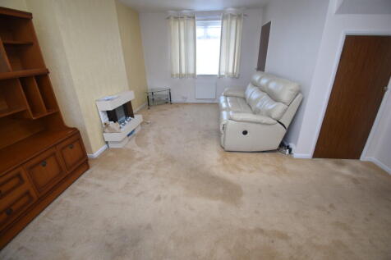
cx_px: 196
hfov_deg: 100.4
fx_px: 163
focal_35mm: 15
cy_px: 130
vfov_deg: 77.3
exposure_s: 1/60
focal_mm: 10
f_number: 4.5
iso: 450
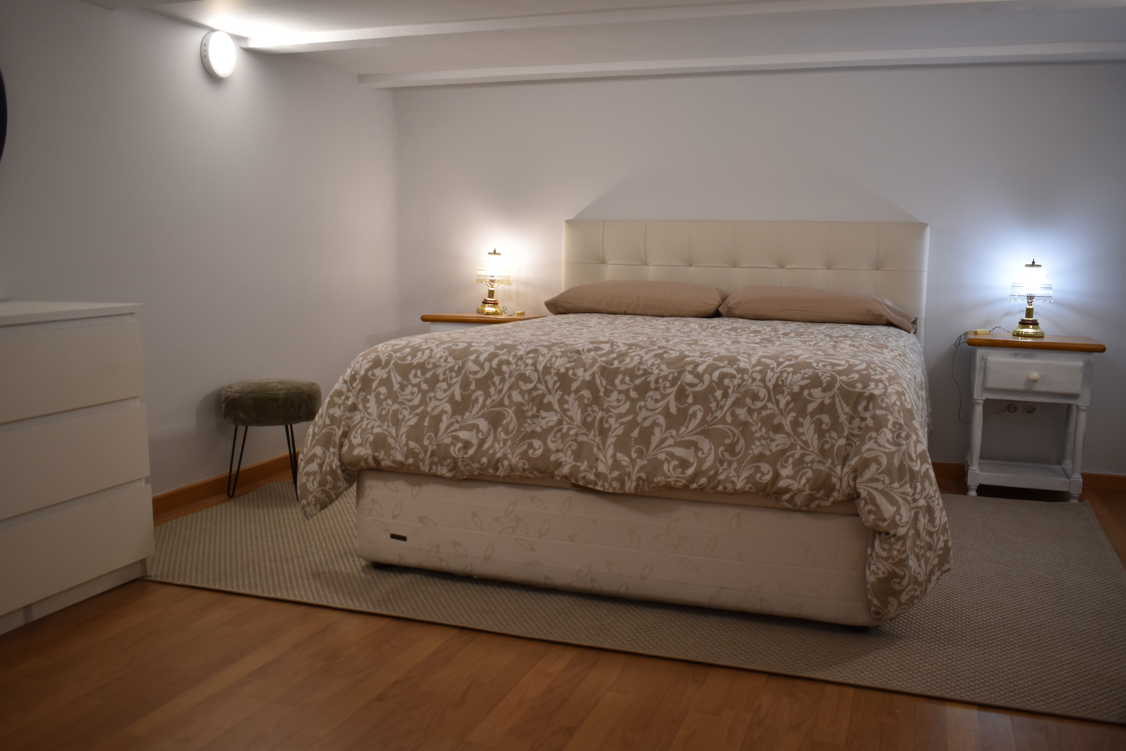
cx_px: 563
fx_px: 985
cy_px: 376
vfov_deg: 41.7
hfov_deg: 59.5
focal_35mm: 32
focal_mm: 21
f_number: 4.5
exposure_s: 1/80
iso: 400
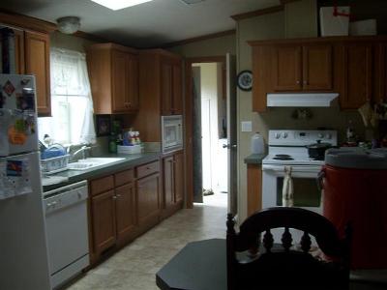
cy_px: 145
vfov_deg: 39.7
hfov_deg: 51.4
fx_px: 402
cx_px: 194
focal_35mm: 36
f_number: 2.7
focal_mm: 6
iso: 160
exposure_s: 1/25
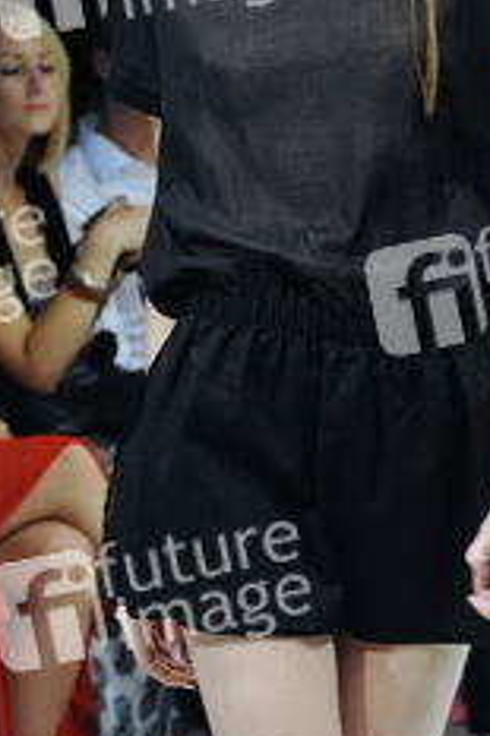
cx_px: 240
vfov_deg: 11.4
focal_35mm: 180
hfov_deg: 7.6
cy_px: 123
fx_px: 3680
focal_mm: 105
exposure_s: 1/200
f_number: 5.6
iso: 1600
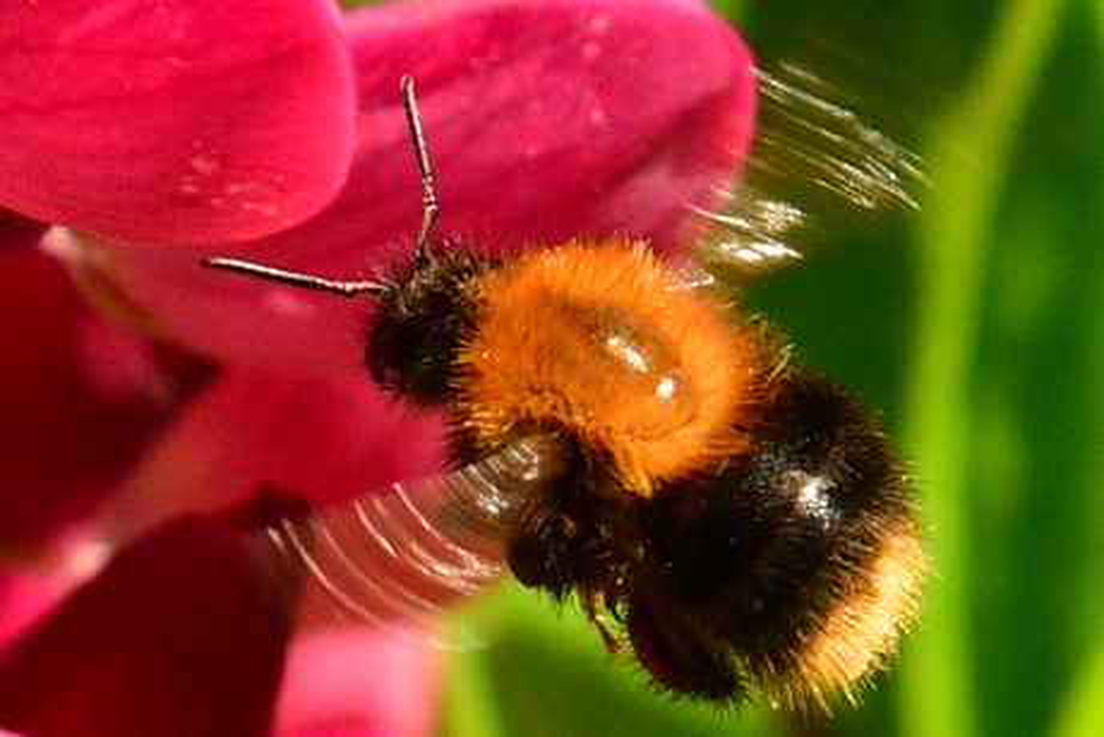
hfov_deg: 6.9
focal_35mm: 300
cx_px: 552
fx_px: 9202
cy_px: 368
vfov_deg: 4.6
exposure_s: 1/1000
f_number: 7.1
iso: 640
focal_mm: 200
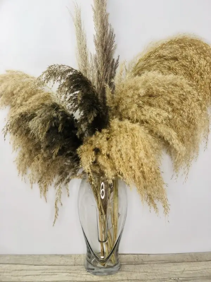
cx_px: 106
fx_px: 423
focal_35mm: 52
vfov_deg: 36.8
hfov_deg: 28.0
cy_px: 141
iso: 20
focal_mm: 6
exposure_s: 1/50
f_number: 2.4
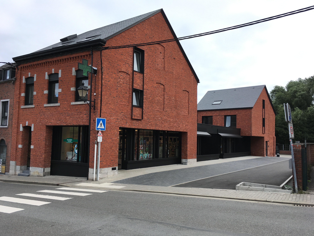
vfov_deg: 48.2
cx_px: 157
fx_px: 263
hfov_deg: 61.7
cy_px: 118
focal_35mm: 29
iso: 25
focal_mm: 4.15
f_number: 2.2
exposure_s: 1/818
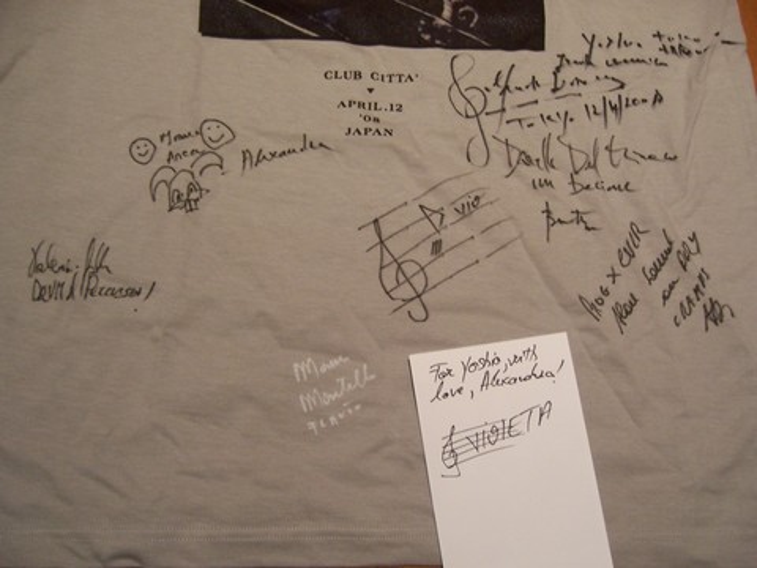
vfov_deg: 39.7
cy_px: 284
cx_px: 378
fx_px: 787
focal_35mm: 36
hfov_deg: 51.4
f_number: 2.8
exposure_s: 1/20
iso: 160
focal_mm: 6.2
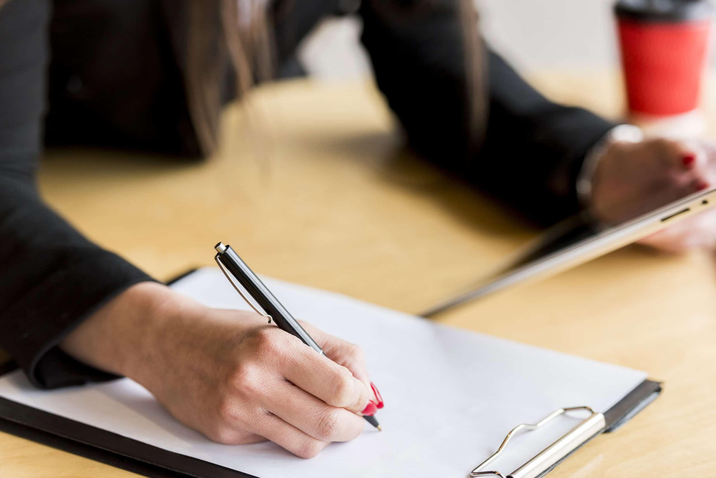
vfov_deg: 10.2
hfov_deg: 15.2
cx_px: 358
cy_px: 239
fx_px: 2686
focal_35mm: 135
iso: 250
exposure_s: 1/160
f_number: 3.2
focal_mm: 135
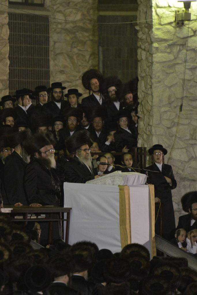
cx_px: 98
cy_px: 148
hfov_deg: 6.9
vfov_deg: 10.3
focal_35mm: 200
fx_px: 1641
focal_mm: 200
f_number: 2.8
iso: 1600
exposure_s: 1/100
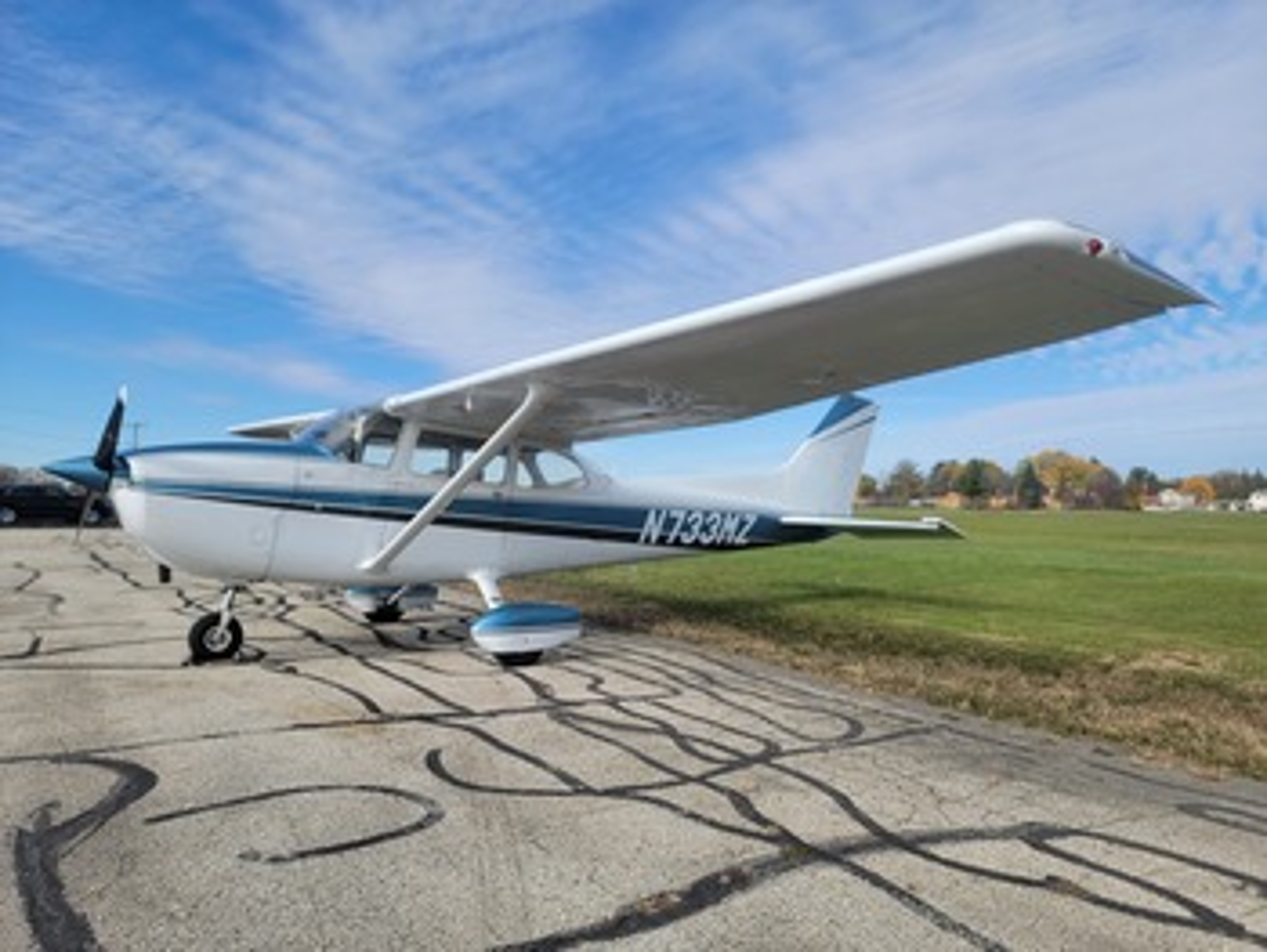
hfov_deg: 71.6
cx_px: 634
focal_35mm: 24
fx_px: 879
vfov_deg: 56.9
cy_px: 476
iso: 16
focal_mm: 6.7
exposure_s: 1/1000
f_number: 1.8
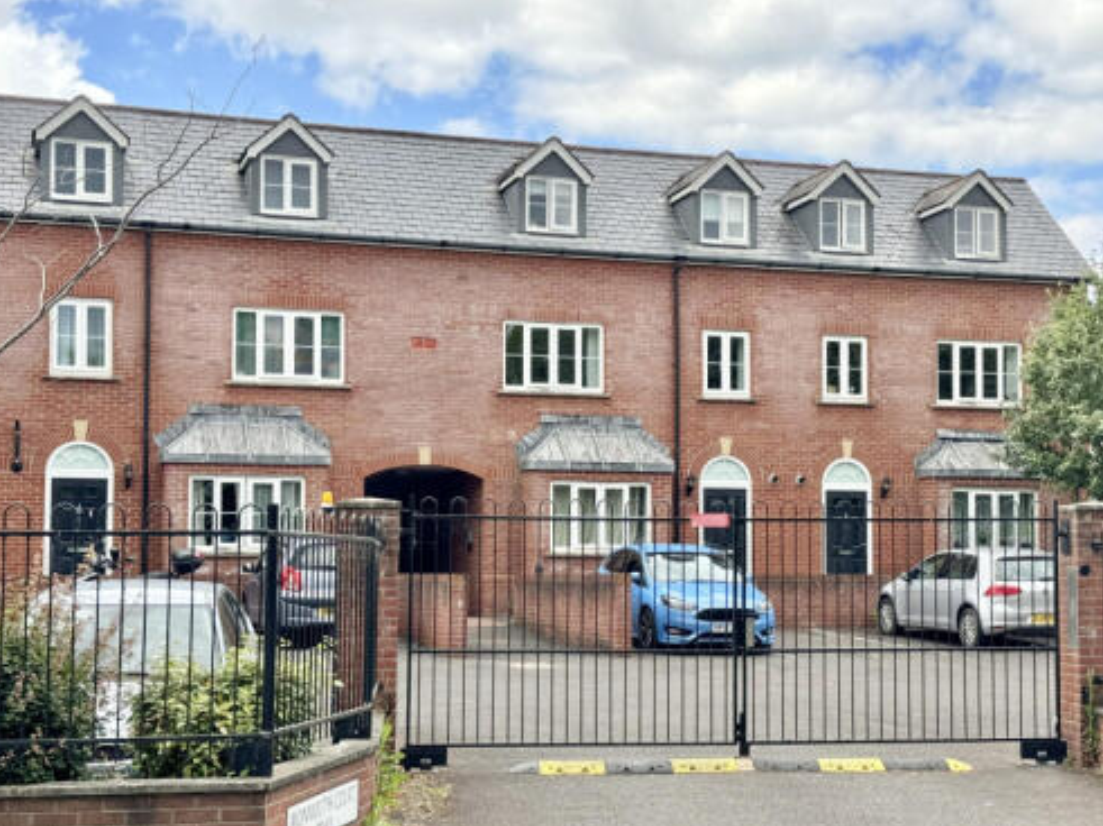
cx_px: 644
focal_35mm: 57
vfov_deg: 25.6
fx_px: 1816
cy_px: 470
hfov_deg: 33.7
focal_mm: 6.76
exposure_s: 1/627
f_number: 1.78
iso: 64
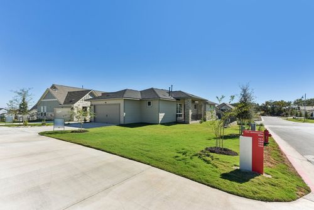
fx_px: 140
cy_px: 105
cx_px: 157
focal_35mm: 16
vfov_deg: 73.8
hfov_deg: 96.7
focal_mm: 16
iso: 400
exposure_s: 1/3200
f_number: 8
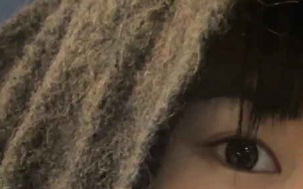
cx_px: 308
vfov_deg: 13.9
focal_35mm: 77
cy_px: 398
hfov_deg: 25.4
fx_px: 636
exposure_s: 1/20
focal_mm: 2.69
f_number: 1.9
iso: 640
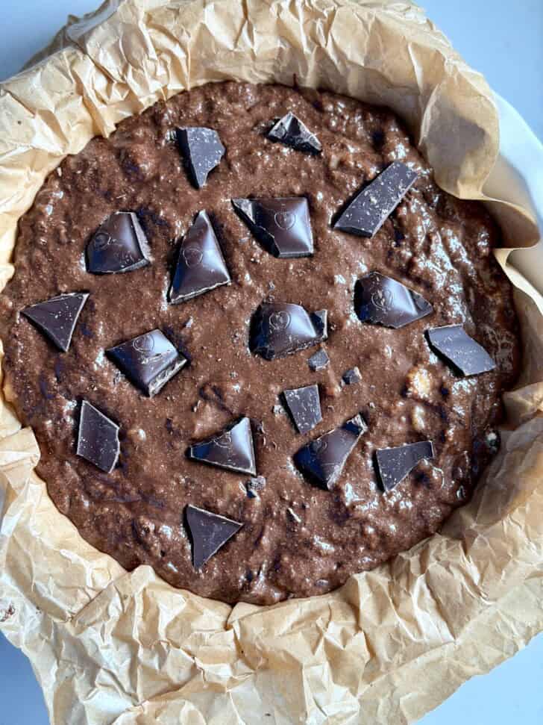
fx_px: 1004
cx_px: 272
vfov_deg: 39.7
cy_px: 362
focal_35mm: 48
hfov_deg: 30.3
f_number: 1.8
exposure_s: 1/40
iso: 320
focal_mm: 6.8
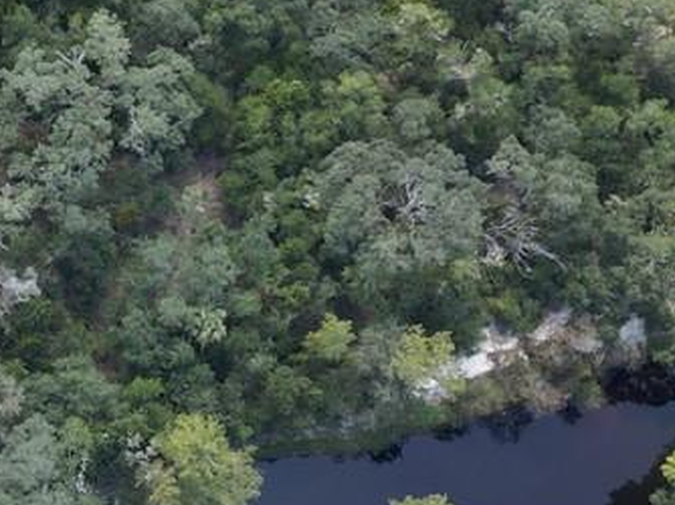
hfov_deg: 16.0
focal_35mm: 115
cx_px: -273
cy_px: 250
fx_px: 2241
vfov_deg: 12.9
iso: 140
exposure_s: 1/500
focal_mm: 6.72
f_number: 1.7
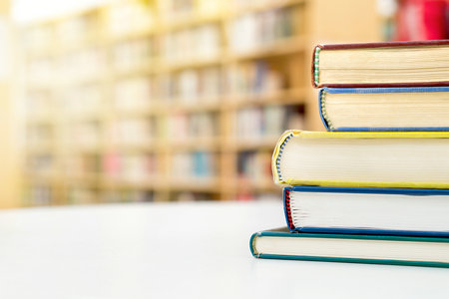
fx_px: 935
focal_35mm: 75
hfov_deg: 27.0
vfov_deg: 18.2
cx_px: 224
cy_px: 150
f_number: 4.5
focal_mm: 50
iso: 100
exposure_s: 1/20
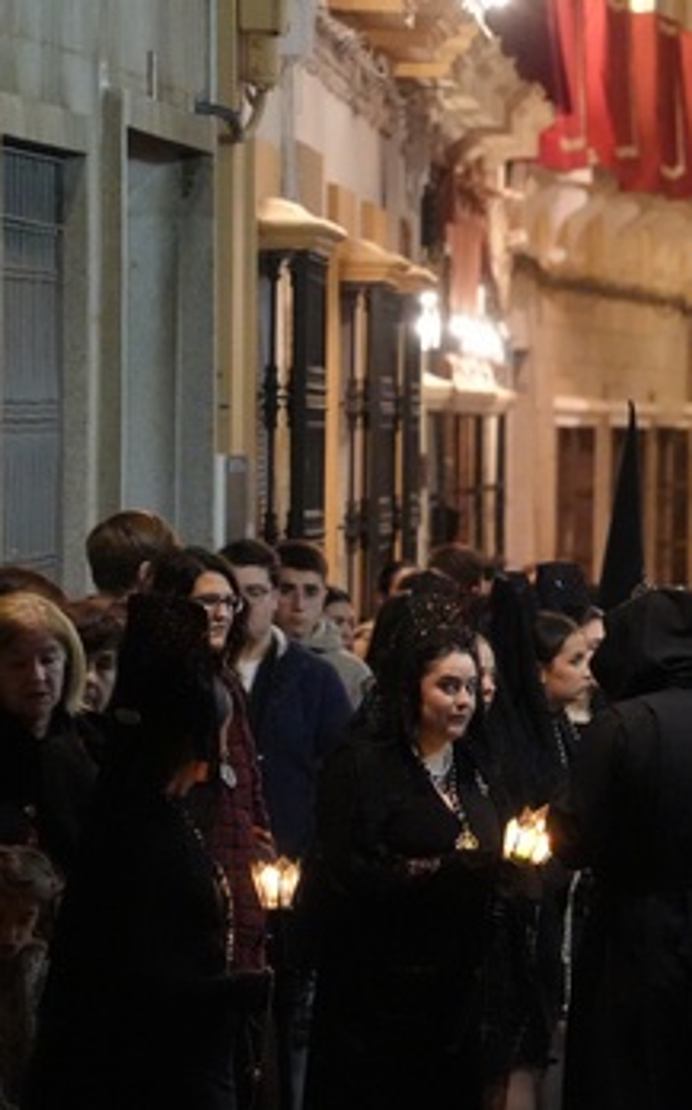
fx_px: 11334
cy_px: 480
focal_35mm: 375
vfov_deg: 5.6
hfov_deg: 3.5
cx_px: 1193
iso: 12800
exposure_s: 1/60
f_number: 5.6
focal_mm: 160
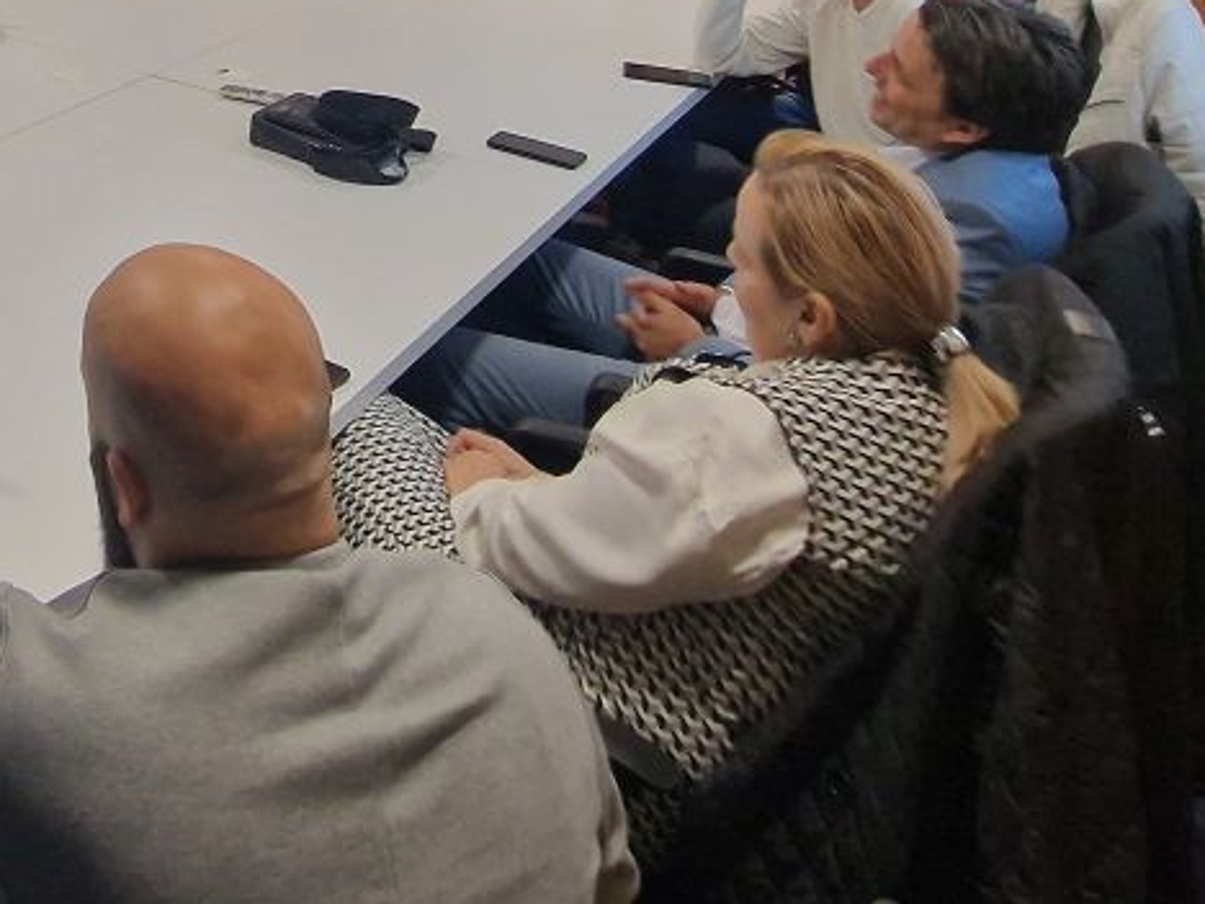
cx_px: -63
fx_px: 1288
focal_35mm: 37
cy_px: -229
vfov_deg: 31.2
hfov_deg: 41.7
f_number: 2.2
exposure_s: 1/60
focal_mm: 2.2
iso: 320
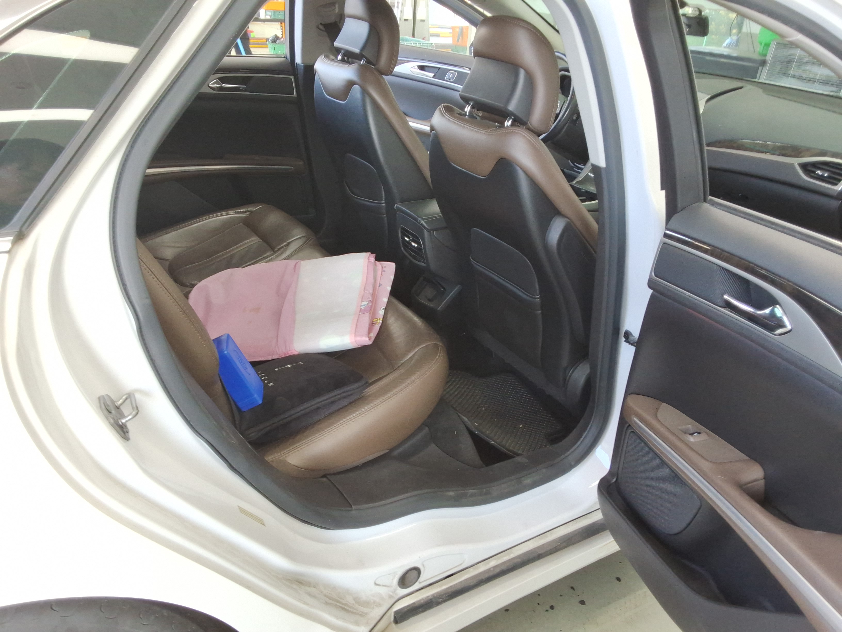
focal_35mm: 28
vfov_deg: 49.7
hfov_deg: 63.4
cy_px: 316
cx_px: 421
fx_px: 681
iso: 41
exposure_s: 1/40
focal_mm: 2.91
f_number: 1.9
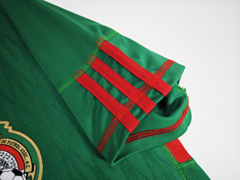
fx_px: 159
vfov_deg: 58.9
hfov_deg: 73.9
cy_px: 90
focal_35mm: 23
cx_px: 120
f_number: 1.75
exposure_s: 1/100
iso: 97
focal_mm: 8.67
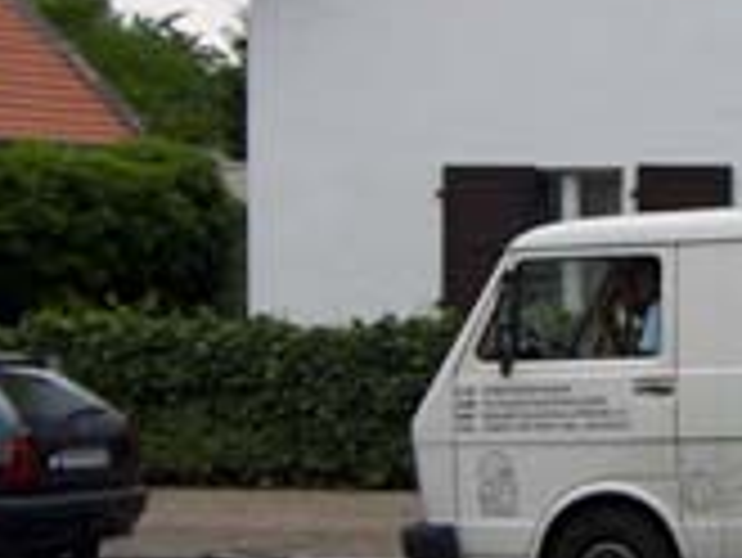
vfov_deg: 11.7
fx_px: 2724
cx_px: 585
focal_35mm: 127
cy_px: 227
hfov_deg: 15.4
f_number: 2.7
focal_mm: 6.2
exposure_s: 1/500
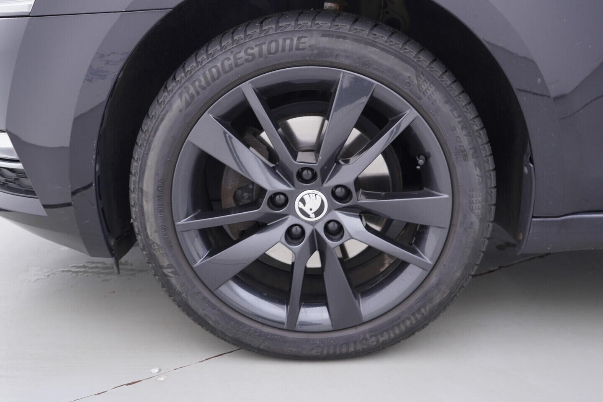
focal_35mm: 36
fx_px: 603
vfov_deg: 36.9
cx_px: 302
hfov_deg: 53.1
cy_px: 201
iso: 125
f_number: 2.8
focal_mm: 24
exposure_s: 1/40
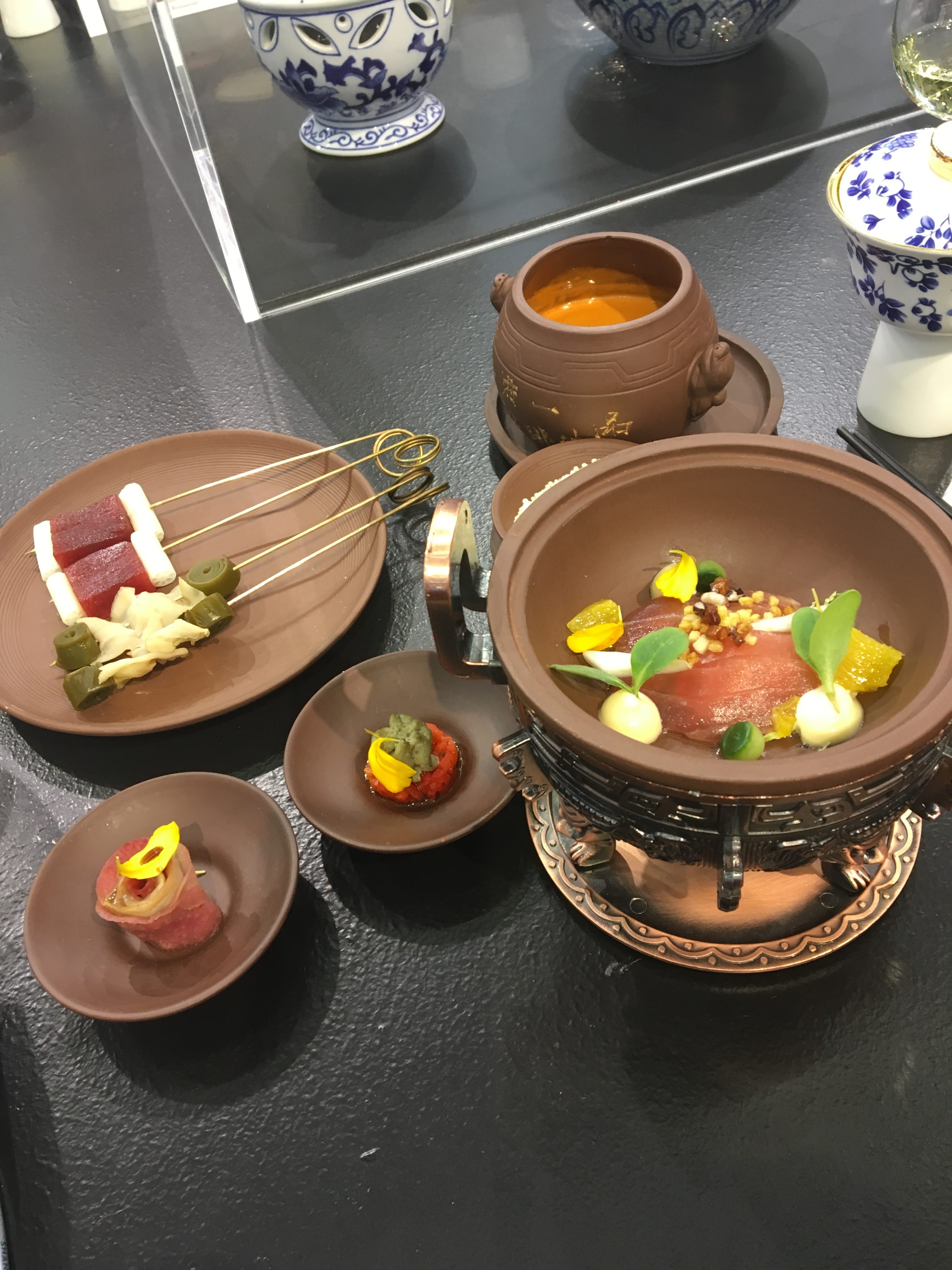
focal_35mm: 29
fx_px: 1063
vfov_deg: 61.7
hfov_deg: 48.2
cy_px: 635
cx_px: 476
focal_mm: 4.15
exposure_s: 1/33
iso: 100
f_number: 2.2
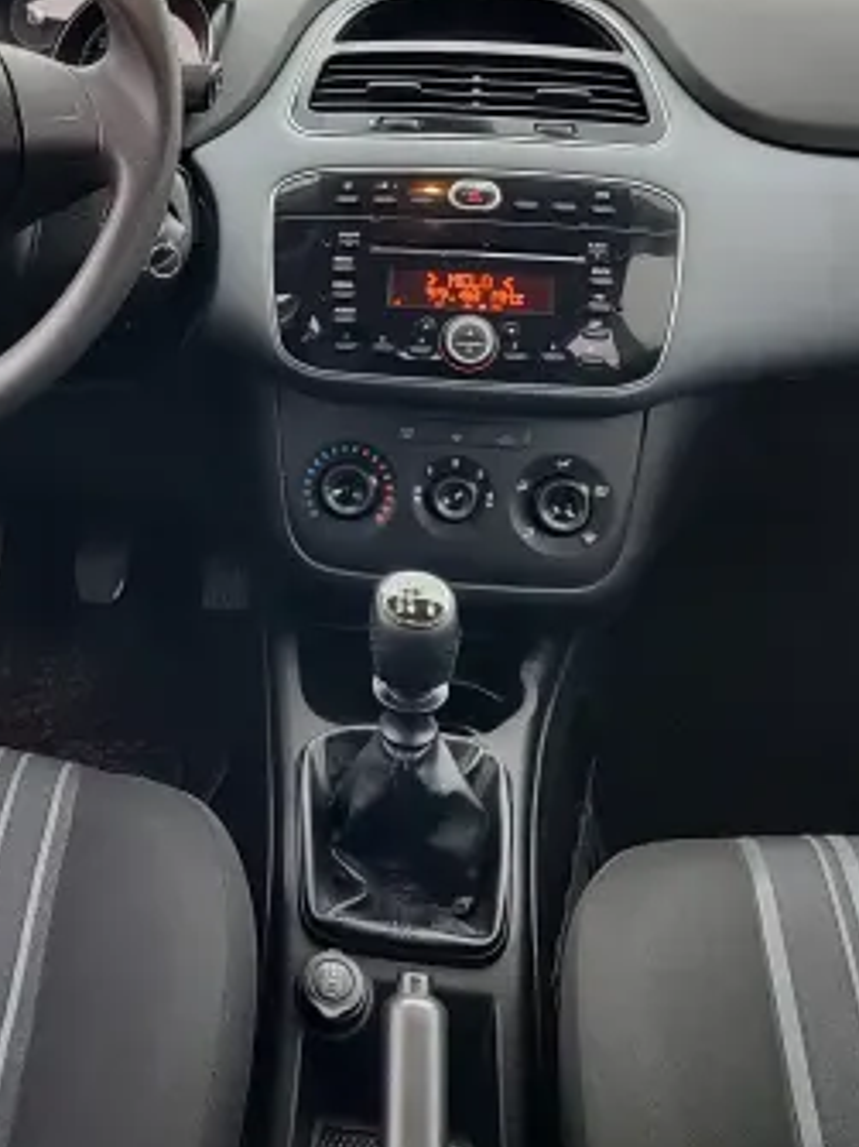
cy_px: 346
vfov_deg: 42.1
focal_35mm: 44
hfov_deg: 31.5
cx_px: 110
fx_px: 1457
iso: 135
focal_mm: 5.56
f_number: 1.8
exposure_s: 1/50
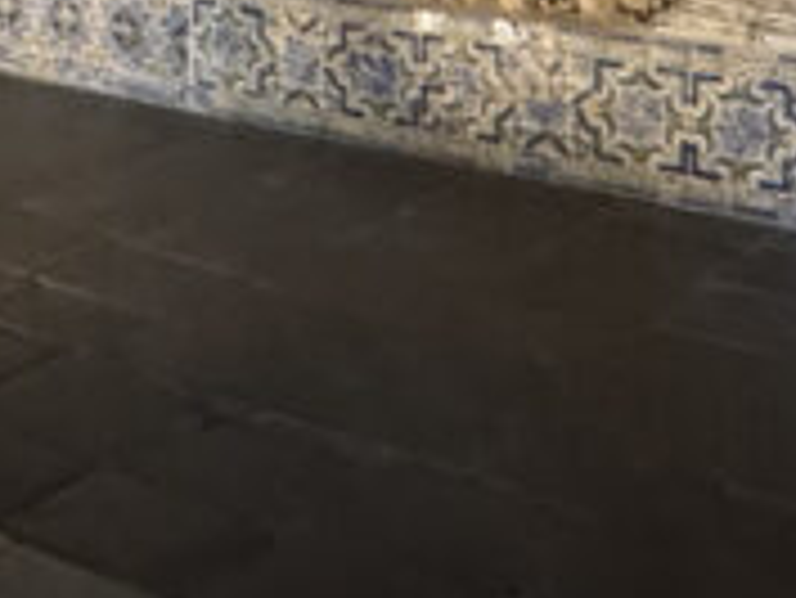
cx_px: 454
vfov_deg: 16.3
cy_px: -360
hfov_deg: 24.1
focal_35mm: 81
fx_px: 1864
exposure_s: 1/33
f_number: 2.2
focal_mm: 2.22
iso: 1000
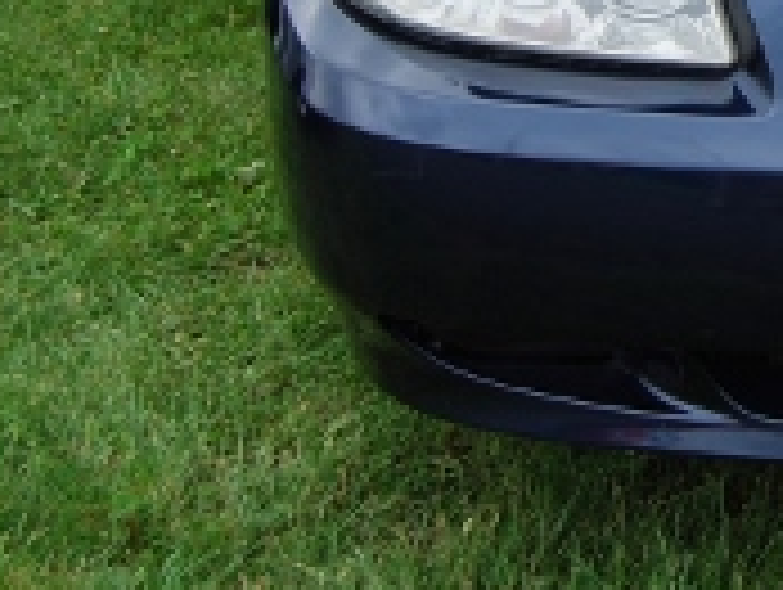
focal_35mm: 138
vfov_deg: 10.3
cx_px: 1120
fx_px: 3126
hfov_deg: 13.6
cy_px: -360
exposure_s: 1/125
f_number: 5.6
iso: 100
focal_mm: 26
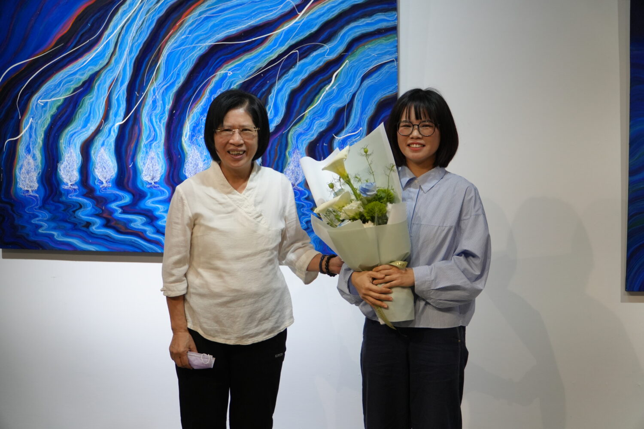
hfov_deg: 27.5
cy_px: 214
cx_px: 322
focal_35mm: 74
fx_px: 1315
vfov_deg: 18.5
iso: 1000
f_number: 4
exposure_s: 1/200
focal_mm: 49
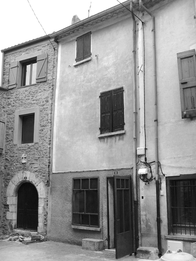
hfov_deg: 36.8
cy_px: 130
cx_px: 98
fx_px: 294
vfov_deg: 47.9
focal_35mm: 39
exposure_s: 1/250
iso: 80
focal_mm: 6.6
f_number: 3.5
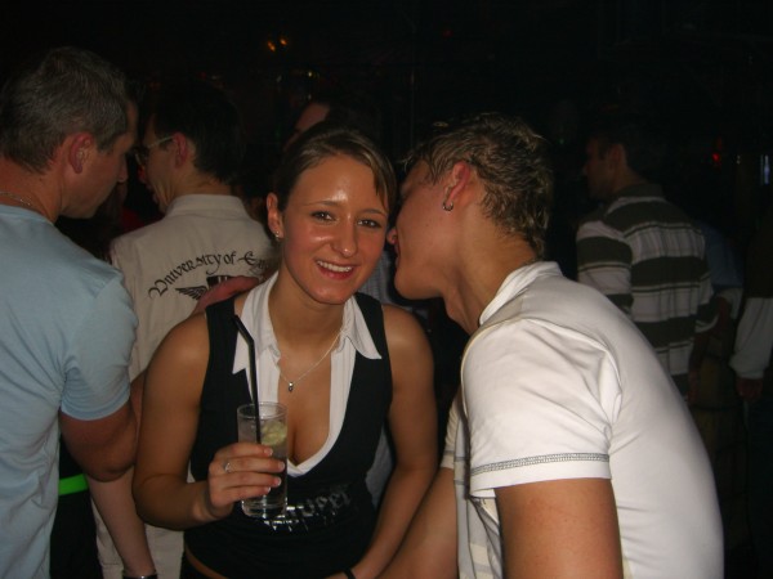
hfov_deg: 49.0
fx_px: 849
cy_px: 290
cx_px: 386
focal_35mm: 38
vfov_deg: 37.7
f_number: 2.8
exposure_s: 1/60
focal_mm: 7.9
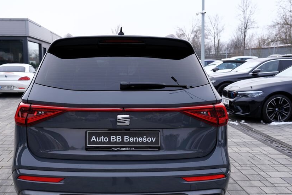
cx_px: 121
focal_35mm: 41
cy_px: 120
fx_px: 332
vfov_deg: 32.5
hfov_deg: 47.2
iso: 100
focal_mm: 33
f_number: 5
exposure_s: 1/125
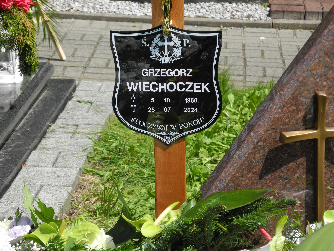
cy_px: 126
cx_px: 167
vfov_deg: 11.0
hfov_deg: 14.6
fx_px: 1303
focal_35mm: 135
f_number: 5
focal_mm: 28.9
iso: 100
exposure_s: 1/640
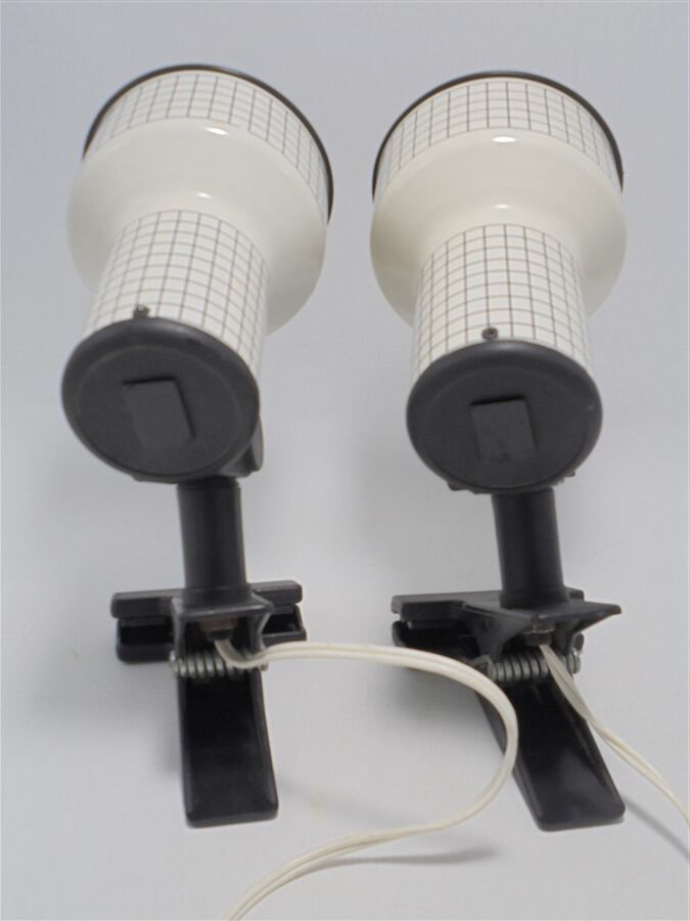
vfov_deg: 49.0
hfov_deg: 37.7
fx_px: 1010
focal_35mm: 38
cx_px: 345
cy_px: 460
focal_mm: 6.9
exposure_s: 1/60
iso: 100
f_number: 4.2
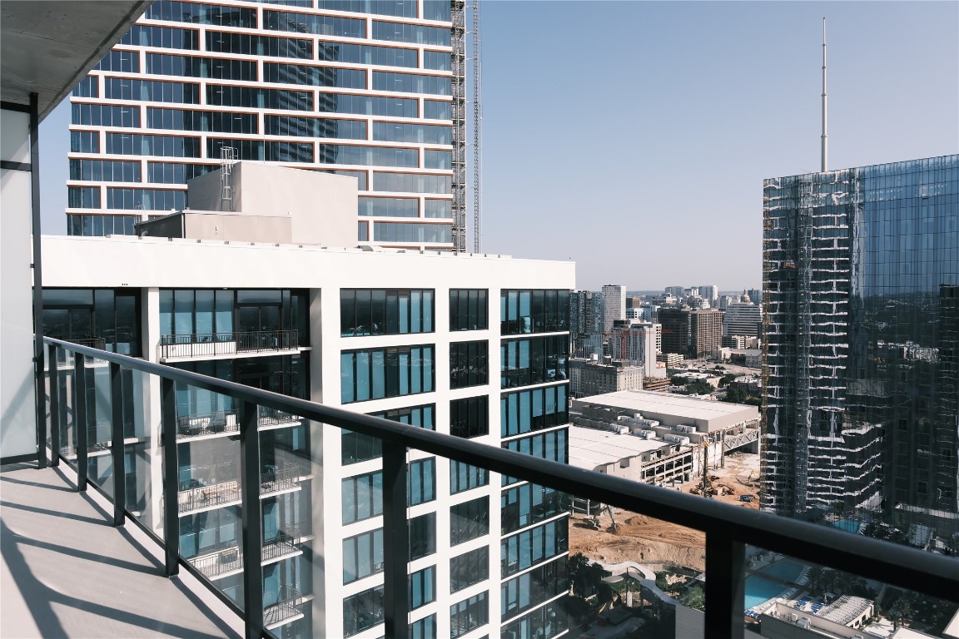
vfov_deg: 53.1
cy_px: 320
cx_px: 480
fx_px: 639
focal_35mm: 24
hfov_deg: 73.7
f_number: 4
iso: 250
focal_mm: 16
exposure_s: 1/2200
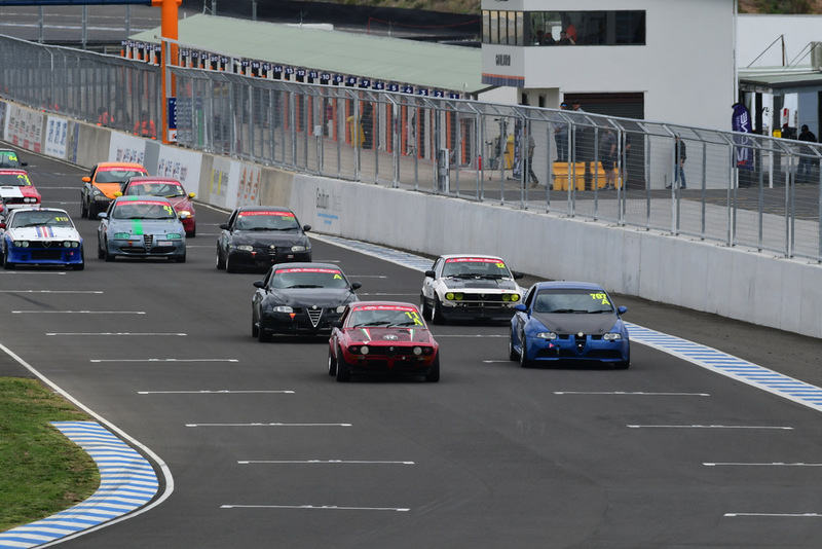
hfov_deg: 3.6
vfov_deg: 2.4
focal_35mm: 570
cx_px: 411
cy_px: 274
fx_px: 13019
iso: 320
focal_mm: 380
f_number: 10
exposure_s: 1/640
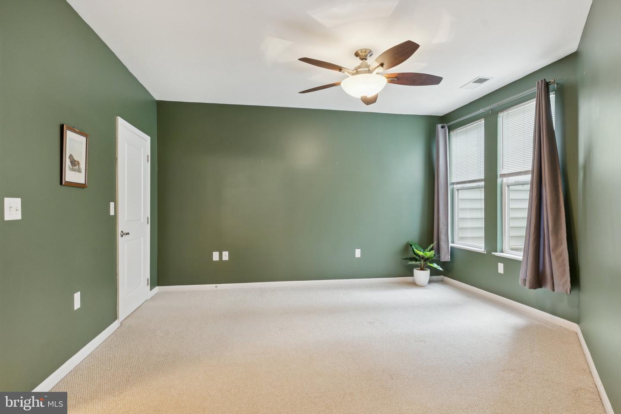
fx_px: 310
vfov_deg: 67.4
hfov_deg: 90.0
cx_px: 310
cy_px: 207
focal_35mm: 18
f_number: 9
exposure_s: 1/2.5
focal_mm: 12.2
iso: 400
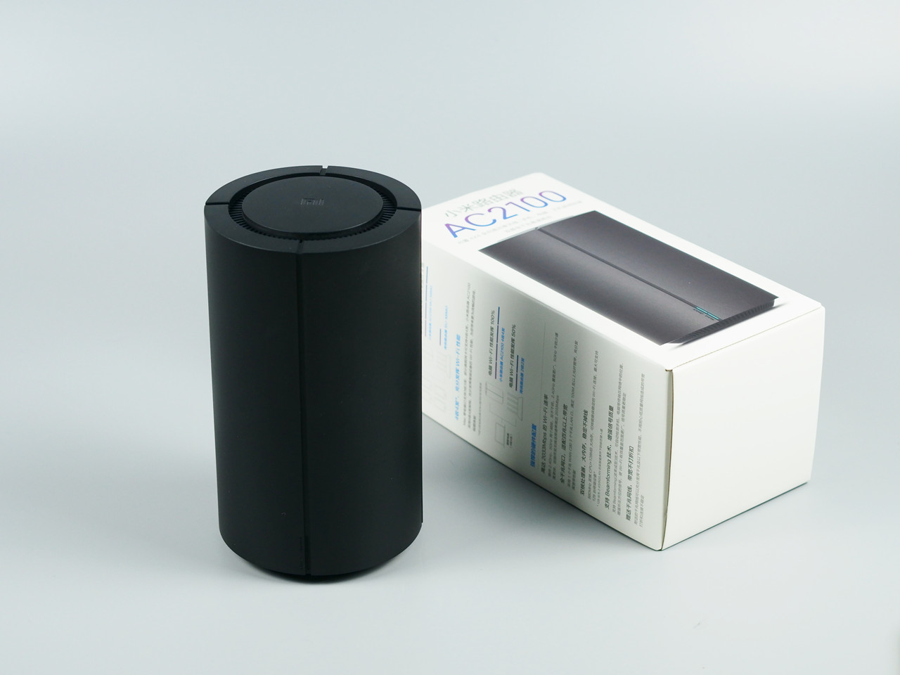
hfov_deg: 22.8
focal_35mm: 86
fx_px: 2236
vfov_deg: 17.2
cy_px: 338
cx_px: 450
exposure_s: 1/80
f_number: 3.5
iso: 400
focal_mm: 43
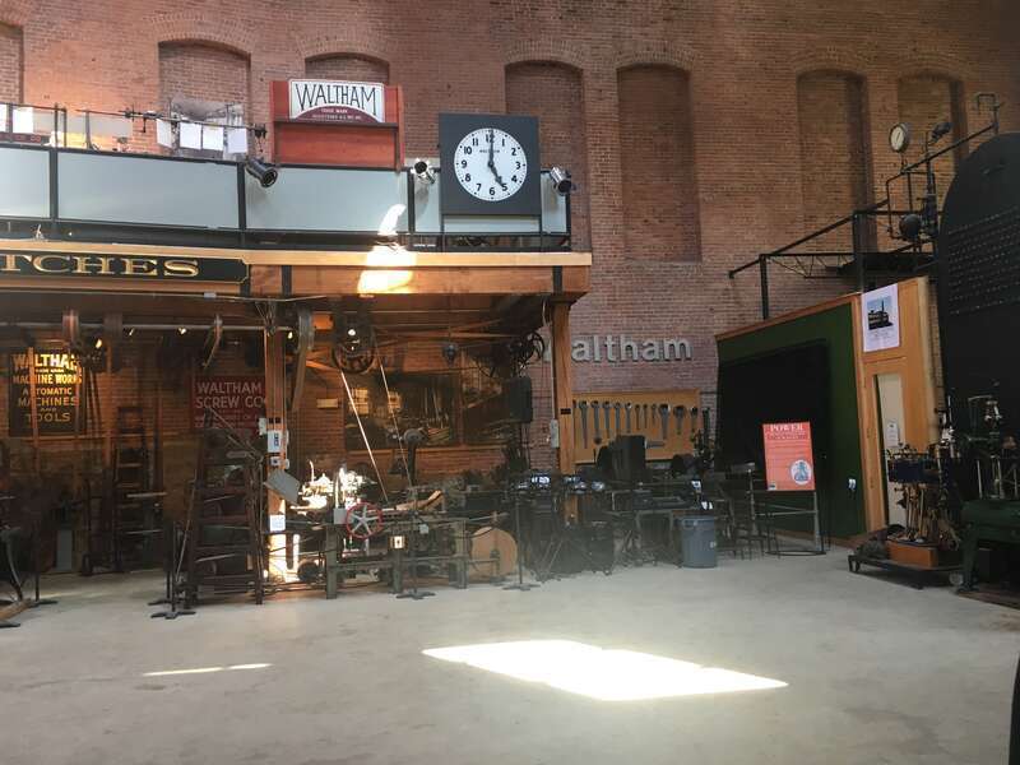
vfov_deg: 48.2
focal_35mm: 29
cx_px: 510
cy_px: 382
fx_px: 855
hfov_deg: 61.7
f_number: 2.2
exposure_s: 1/30
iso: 80
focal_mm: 4.15
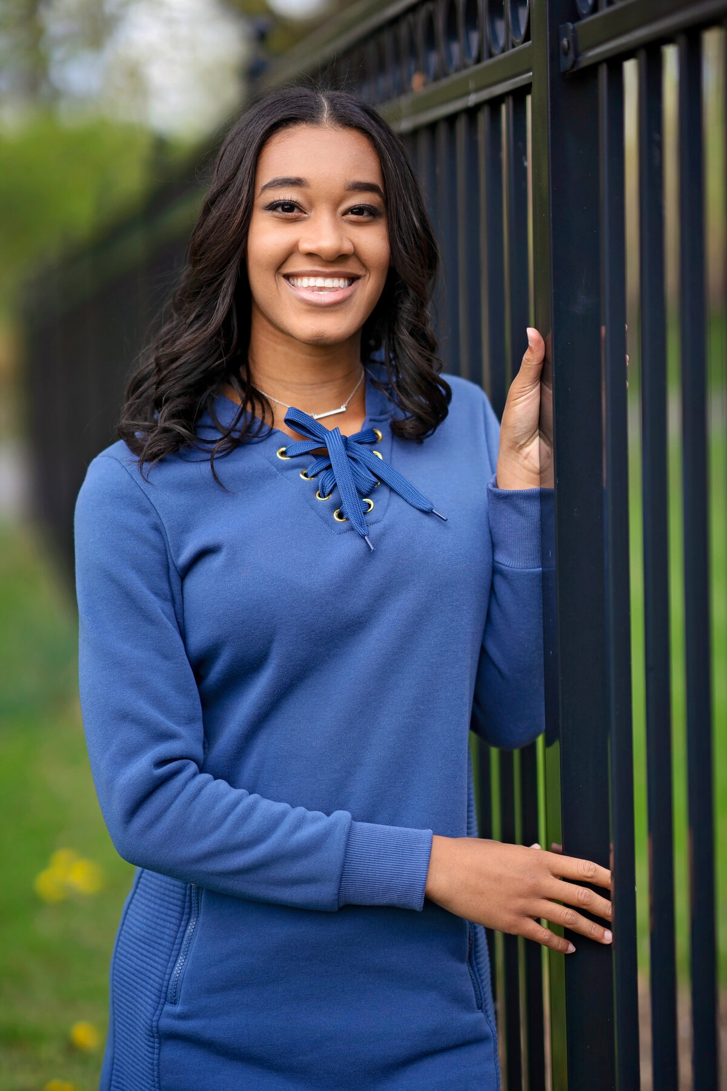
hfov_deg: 16.1
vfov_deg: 23.9
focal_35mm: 85
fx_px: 2575
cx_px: 364
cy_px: 546
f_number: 1.6
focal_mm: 85
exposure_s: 1/2000
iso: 100
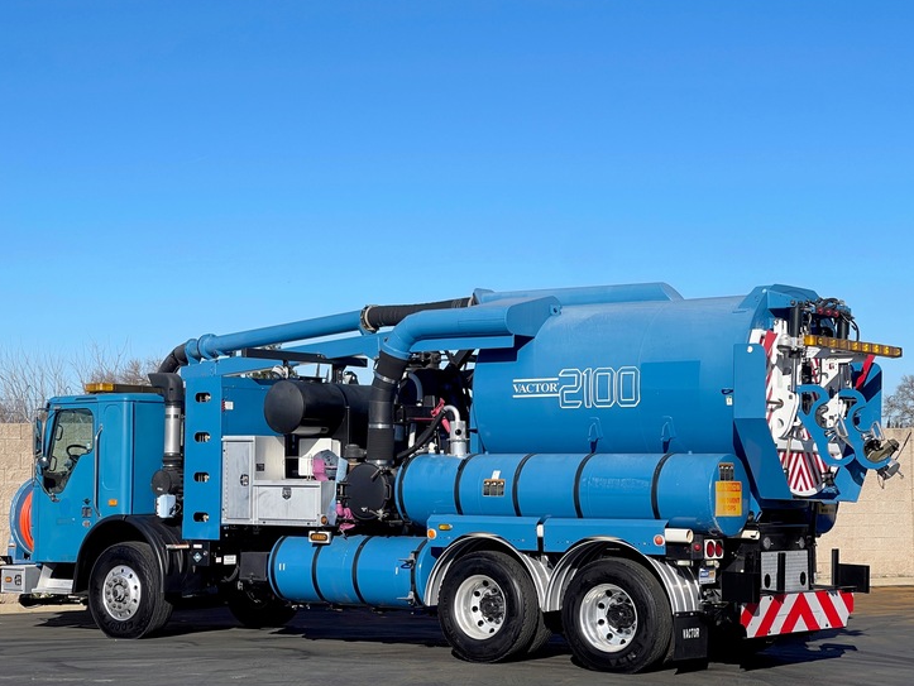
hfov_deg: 28.1
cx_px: 449
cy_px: 361
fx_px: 1823
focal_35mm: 69
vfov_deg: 21.3
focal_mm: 7.5
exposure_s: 1/1783
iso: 20
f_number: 2.2
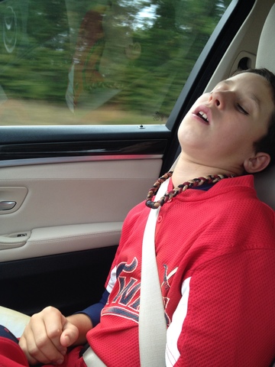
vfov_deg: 52.6
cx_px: 138
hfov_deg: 40.7
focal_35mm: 35
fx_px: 371
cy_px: 184
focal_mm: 4.28
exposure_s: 1/20
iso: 80
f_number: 2.4
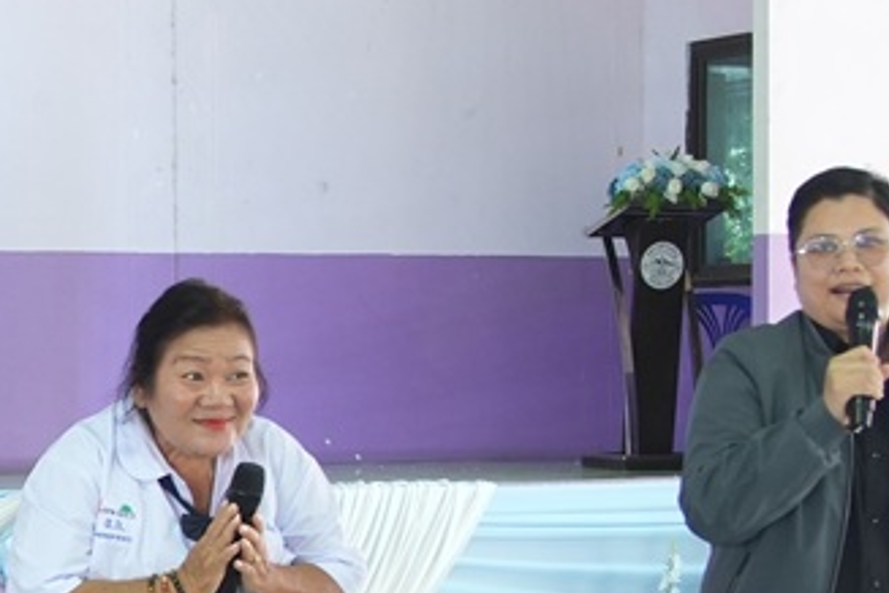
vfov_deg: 12.3
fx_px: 2716
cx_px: -101
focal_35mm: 110
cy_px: 609
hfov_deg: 17.9
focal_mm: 24
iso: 1000
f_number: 3.2
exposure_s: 1/160
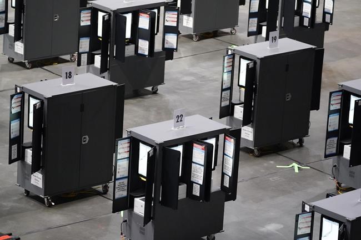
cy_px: 120
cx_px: 180
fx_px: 1684
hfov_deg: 12.2
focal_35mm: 168
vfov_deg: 8.2
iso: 12800
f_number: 5.6
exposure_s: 1/125
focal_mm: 168
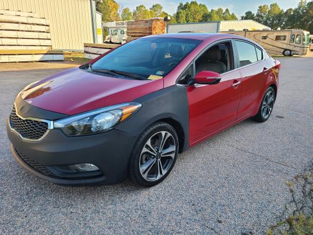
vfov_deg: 53.1
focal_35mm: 26
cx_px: 156
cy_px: 118
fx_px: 235
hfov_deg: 67.3
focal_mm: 5.4
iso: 40
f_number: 1.8
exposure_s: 1/340
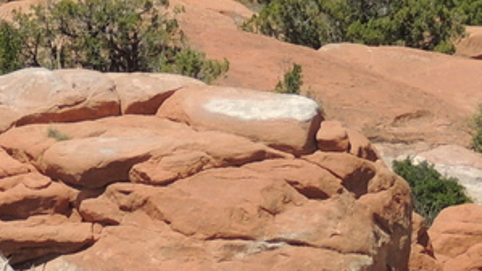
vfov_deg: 2.2
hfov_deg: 3.9
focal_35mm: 560
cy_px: -45
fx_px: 7155
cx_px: -55
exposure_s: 1/800
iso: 100
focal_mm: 21.4
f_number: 4.2
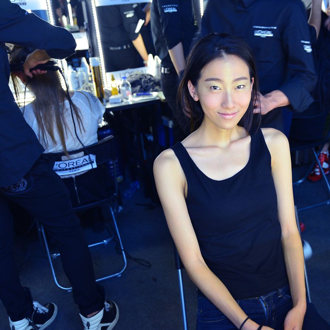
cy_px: 164
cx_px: 226
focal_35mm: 45
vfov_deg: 37.6
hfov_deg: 37.1
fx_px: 485
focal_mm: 35
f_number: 4
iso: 1000
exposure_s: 1/25
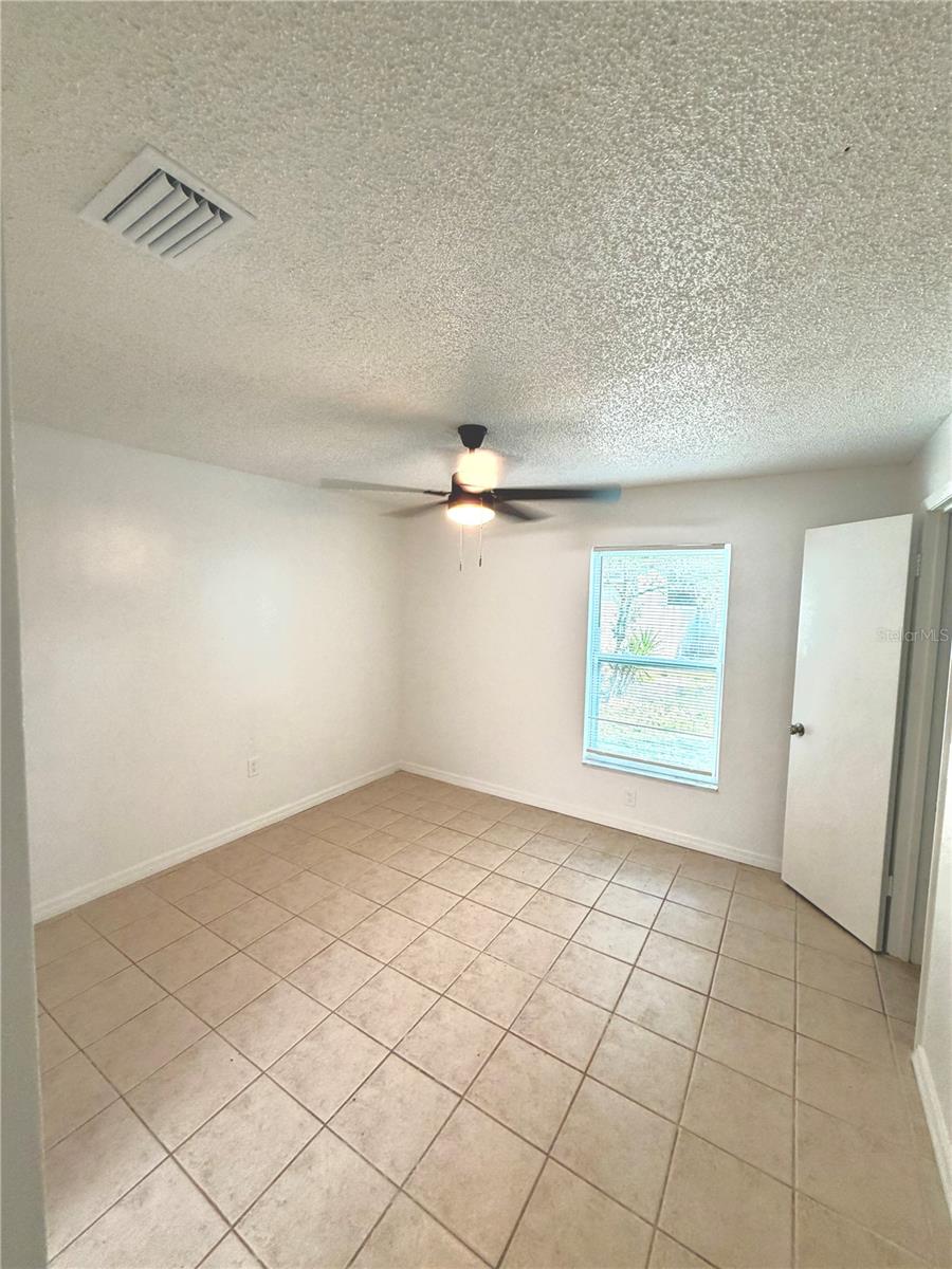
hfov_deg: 85.7
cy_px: 634
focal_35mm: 14
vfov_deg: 102.1
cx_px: 476
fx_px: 513
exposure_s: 1/60
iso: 160
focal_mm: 2.22
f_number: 2.2
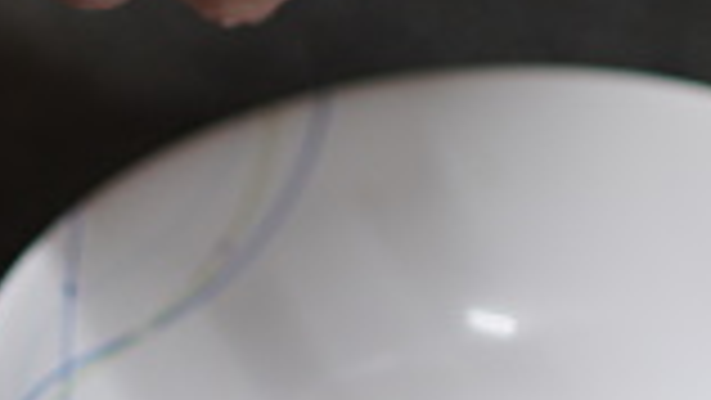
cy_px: -272
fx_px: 3332
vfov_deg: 6.7
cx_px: 439
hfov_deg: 12.2
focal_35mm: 177
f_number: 1.8
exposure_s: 1/20
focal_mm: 35
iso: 160
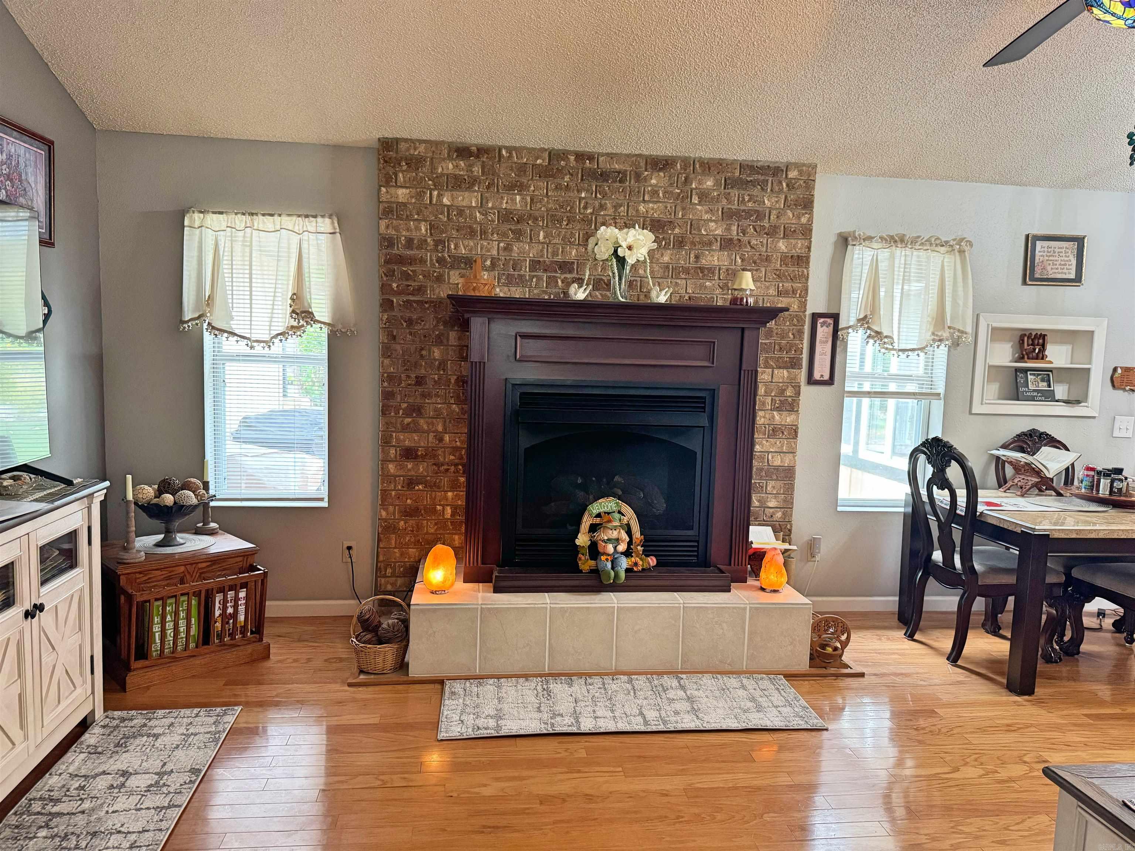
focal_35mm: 24
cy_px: 426
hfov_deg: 71.6
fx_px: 787
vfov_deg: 56.8
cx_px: 568
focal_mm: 6.76
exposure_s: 1/60
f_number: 1.78
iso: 500
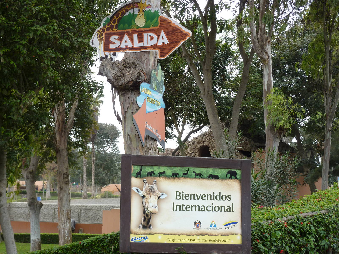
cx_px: 170
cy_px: 127
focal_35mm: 59
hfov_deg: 32.7
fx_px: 578
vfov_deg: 24.8
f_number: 3.9
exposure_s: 1/125
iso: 80
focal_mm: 9.7
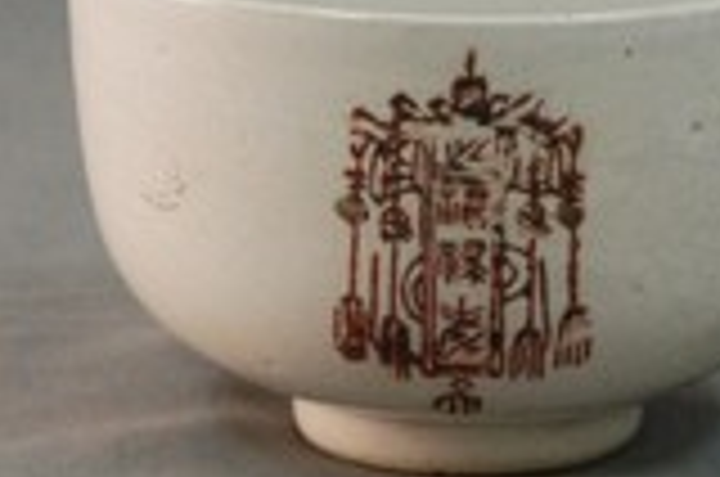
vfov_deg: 3.3
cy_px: 263
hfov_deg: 4.9
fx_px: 8403
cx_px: 464
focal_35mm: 421
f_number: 8
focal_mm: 70
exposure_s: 1/20
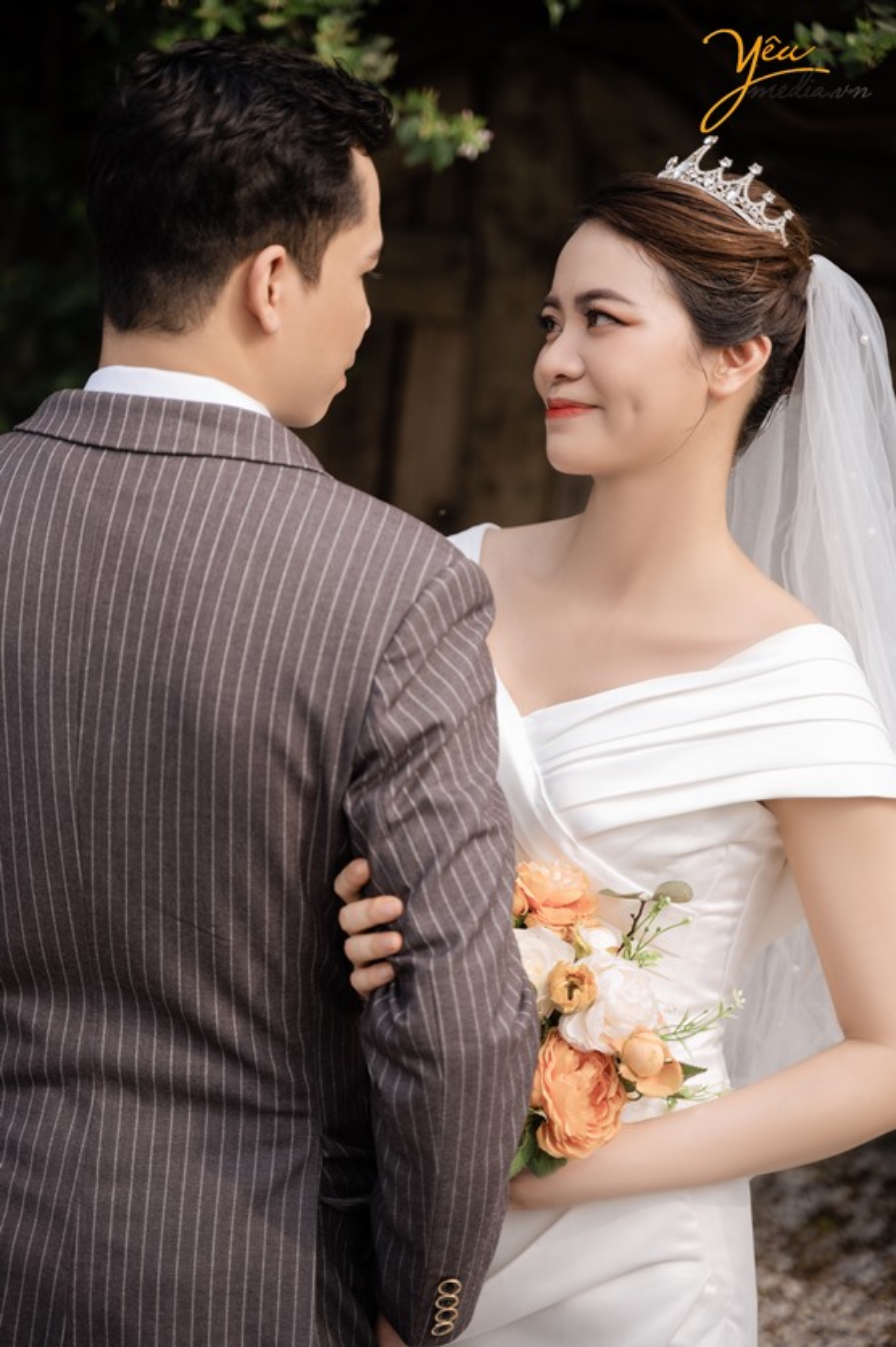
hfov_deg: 18.2
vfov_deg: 27.0
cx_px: 448
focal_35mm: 75
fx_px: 2804
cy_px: 674
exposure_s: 1/800
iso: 100
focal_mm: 75
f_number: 2.8
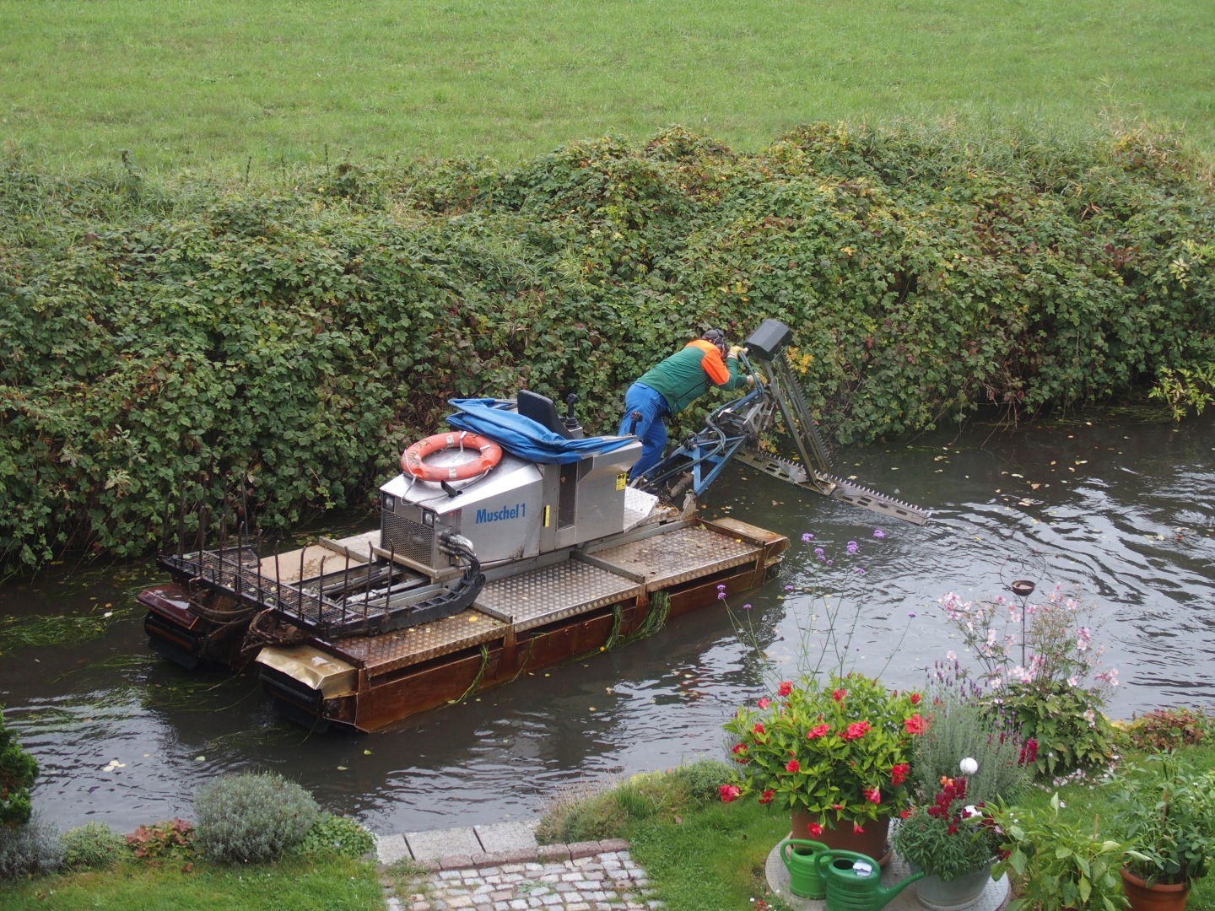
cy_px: 456
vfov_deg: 21.0
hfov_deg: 27.8
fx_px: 2457
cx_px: 608
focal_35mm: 70
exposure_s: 1/100
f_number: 2.8
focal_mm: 14.5
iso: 200
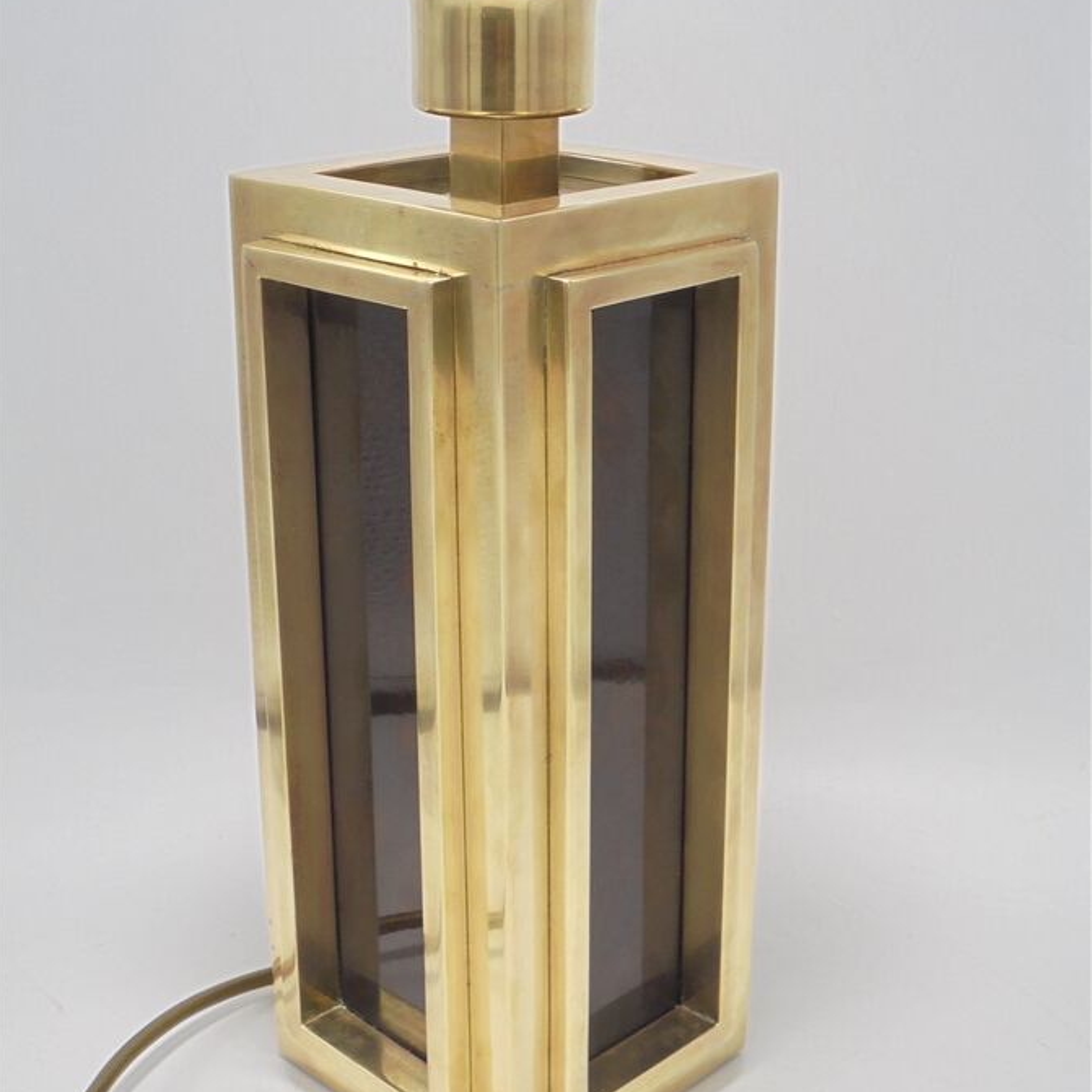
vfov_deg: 33.4
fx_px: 1820
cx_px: 544
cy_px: 531
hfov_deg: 33.4
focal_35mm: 51
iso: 100
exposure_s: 1/40
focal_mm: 7.8
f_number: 4.5
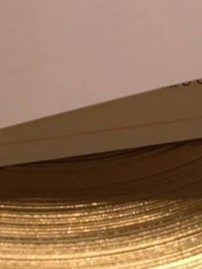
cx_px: 81
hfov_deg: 18.4
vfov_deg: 21.9
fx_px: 623
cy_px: -83
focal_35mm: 80
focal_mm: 4.15
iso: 250
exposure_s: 1/17
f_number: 2.2
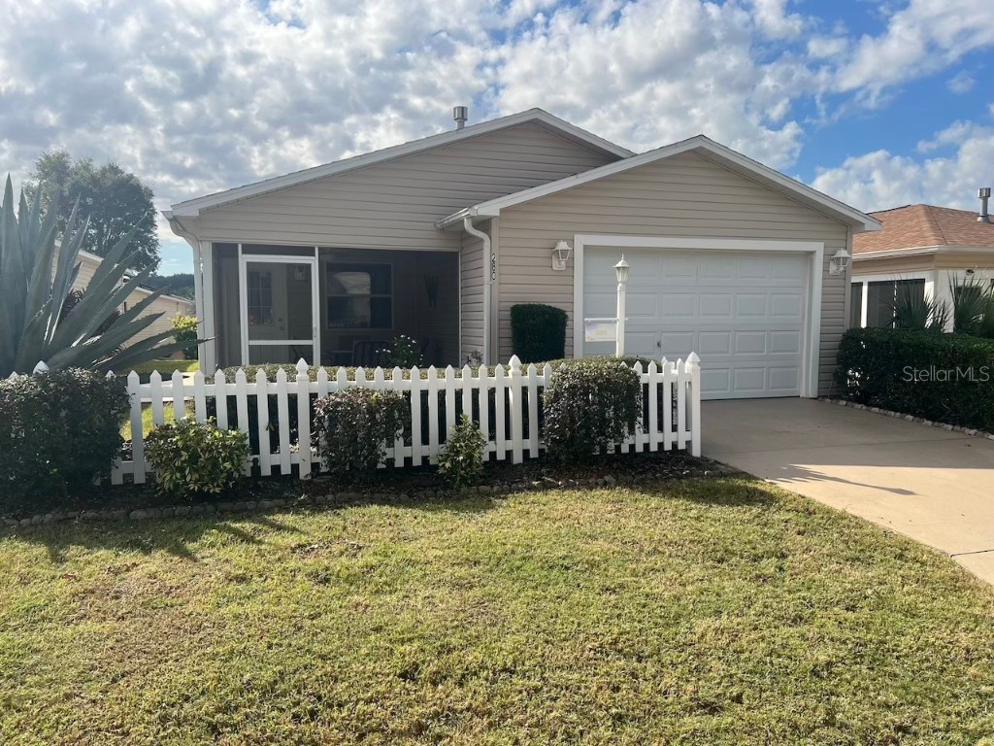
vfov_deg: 53.1
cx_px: 497
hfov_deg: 67.3
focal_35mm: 26
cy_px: 373
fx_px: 747
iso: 50
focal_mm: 5.7
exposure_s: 1/4444
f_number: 1.5
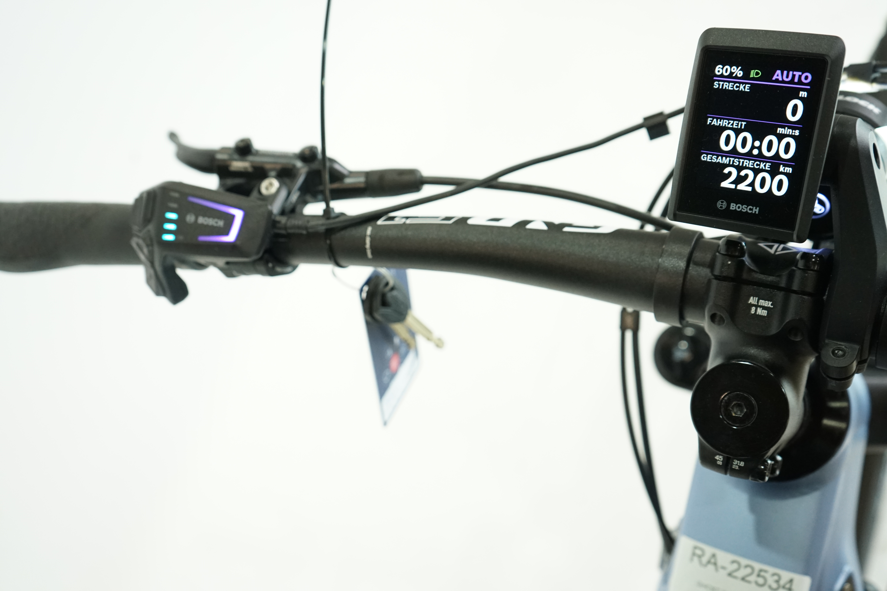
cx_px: 444
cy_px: 296
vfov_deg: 36.9
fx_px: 887
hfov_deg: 53.1
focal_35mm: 36
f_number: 5
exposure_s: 1/200
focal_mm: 36
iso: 2500
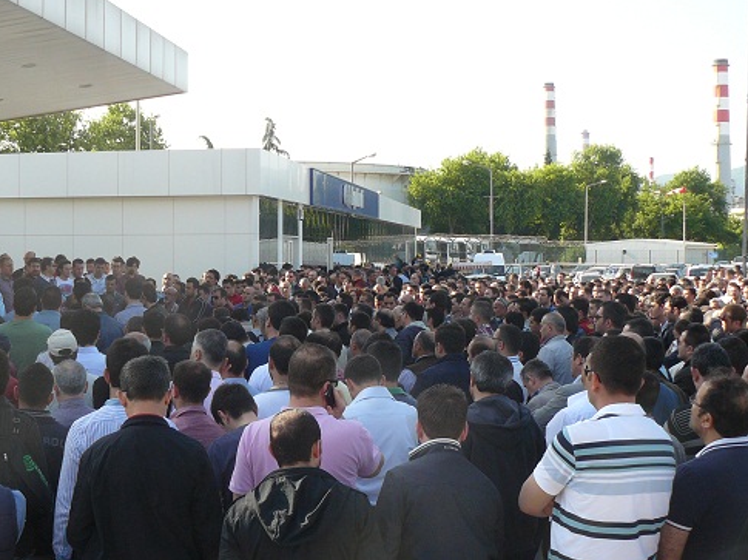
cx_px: 230
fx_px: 1123
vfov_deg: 28.0
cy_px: 265
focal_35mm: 52
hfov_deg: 36.3
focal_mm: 6
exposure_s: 1/200
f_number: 4.5
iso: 100
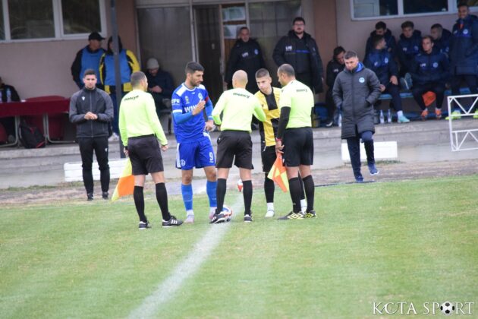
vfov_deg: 3.1
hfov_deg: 4.6
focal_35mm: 450
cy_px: 160
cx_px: 239
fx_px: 5975
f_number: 5.6
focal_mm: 300
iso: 3200
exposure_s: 1/640
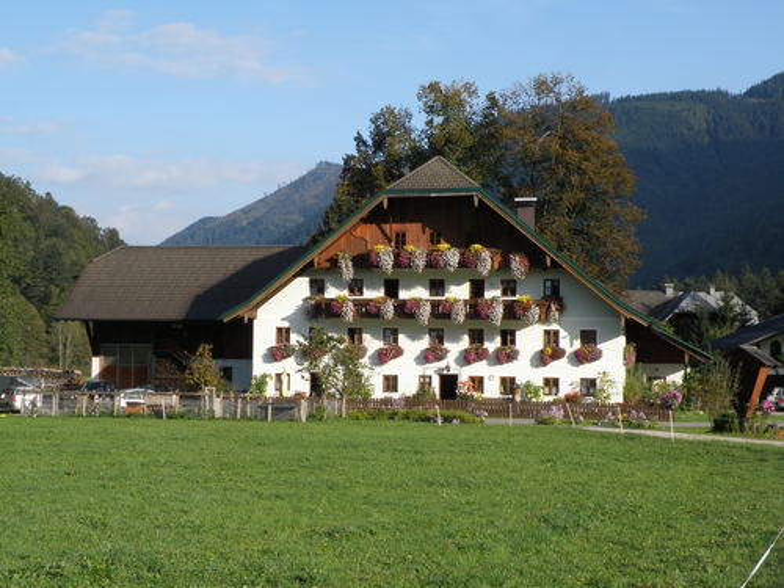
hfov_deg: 33.8
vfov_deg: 25.7
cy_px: 294
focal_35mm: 57
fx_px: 1291
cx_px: 392
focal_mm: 10.25
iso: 64
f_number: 5.6
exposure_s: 1/200
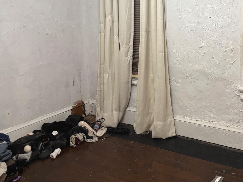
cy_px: 46
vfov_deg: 31.0
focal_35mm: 46
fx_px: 323
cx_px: 172
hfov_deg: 40.4
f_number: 1.6
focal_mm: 5.96
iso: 250
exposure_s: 1/60
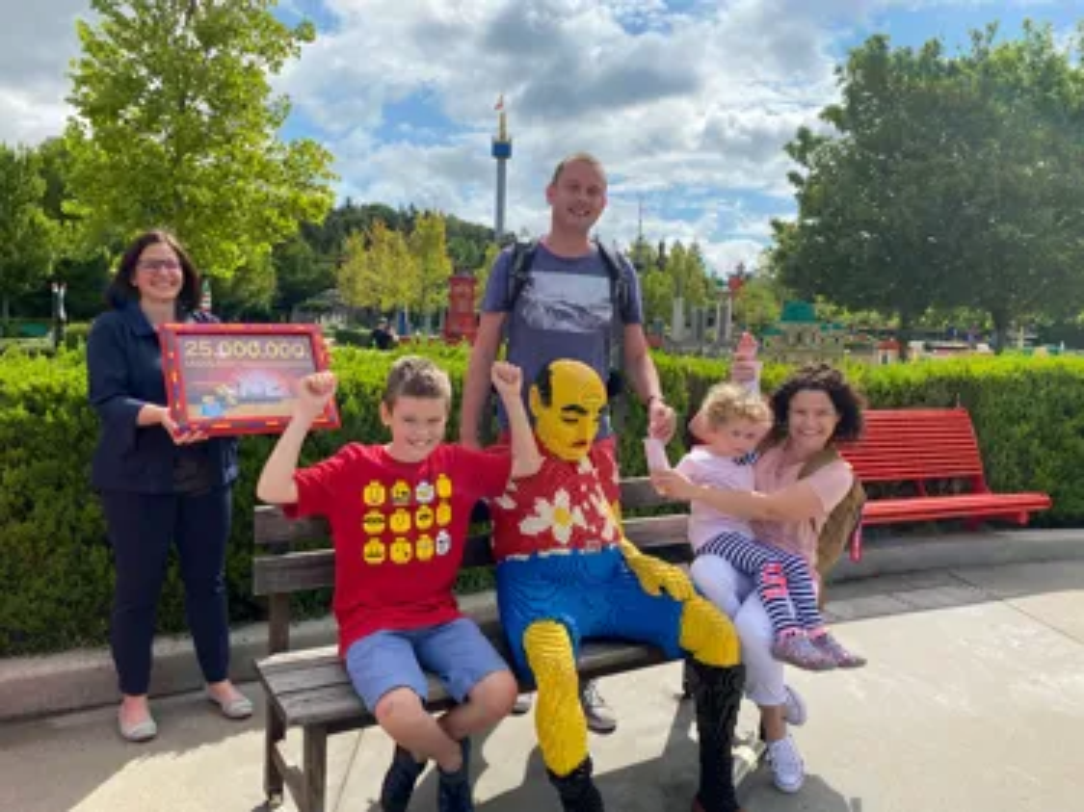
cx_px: 542
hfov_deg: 67.3
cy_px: 406
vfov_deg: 53.0
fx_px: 814
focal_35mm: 26
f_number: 1.8
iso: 32
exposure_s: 1/2890
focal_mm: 4.25
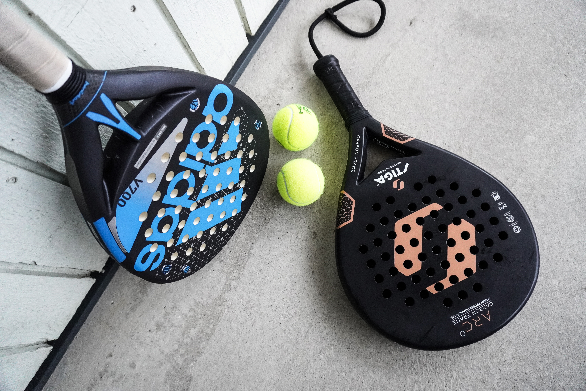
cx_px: 293
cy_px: 196
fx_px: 391
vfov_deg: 53.1
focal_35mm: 24
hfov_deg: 73.7
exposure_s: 1/160
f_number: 3.5
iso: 2500
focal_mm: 16
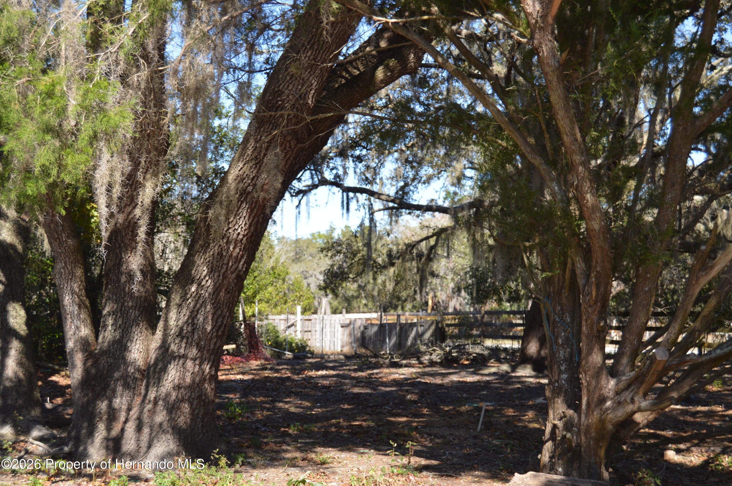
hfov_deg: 37.9
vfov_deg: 25.7
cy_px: 243
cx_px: 366
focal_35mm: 52
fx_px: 1066
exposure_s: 1/200
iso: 100
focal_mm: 35
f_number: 4.5
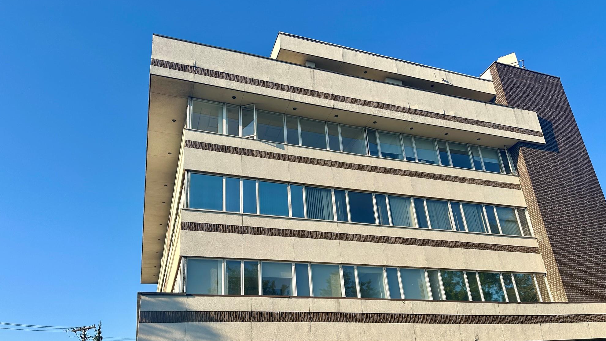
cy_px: 226
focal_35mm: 27
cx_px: 308
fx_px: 434
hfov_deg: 69.8
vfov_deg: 42.4
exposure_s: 1/2967
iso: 80
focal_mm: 6.86
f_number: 1.78
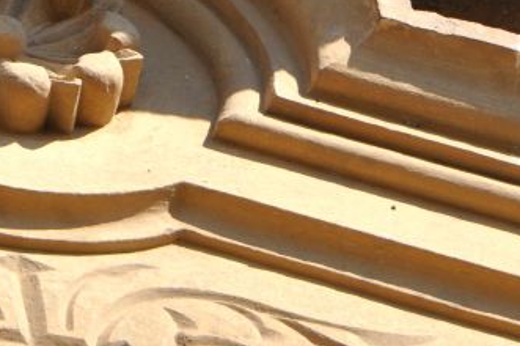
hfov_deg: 2.2
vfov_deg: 1.5
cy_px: 153
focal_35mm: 929
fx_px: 13405
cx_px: 9
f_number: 8
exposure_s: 1/1000
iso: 500
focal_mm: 200
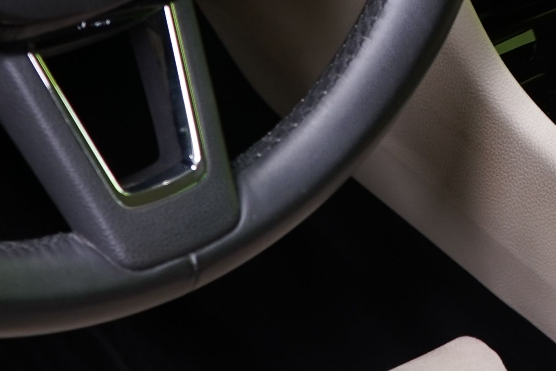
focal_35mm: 150
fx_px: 2317
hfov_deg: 13.5
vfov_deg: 9.1
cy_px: -49
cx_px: 578
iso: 400
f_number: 4.5
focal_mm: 34
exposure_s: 1/10
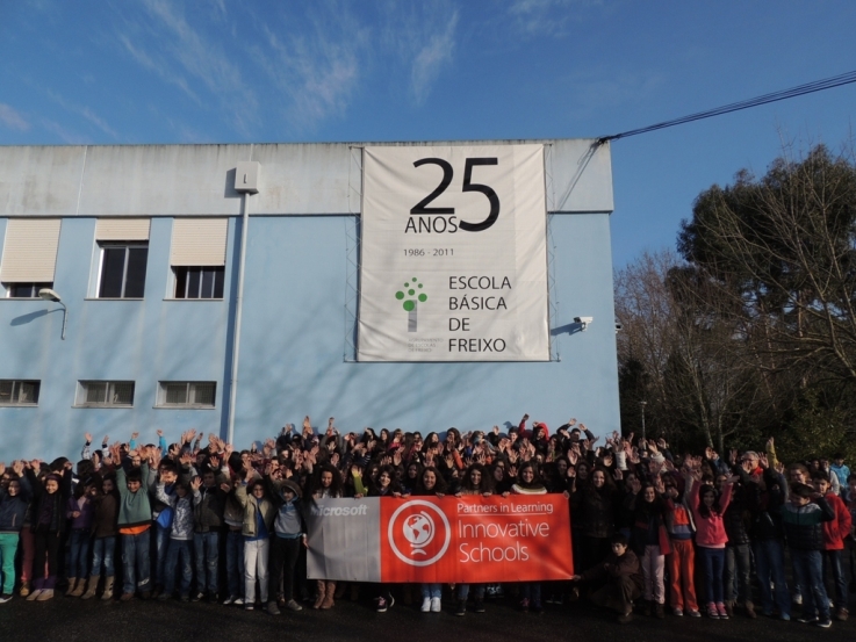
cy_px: 321
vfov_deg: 56.8
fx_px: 594
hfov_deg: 71.6
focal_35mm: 24
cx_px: 428
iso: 100
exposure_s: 1/1250
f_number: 3.7
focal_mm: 4.3
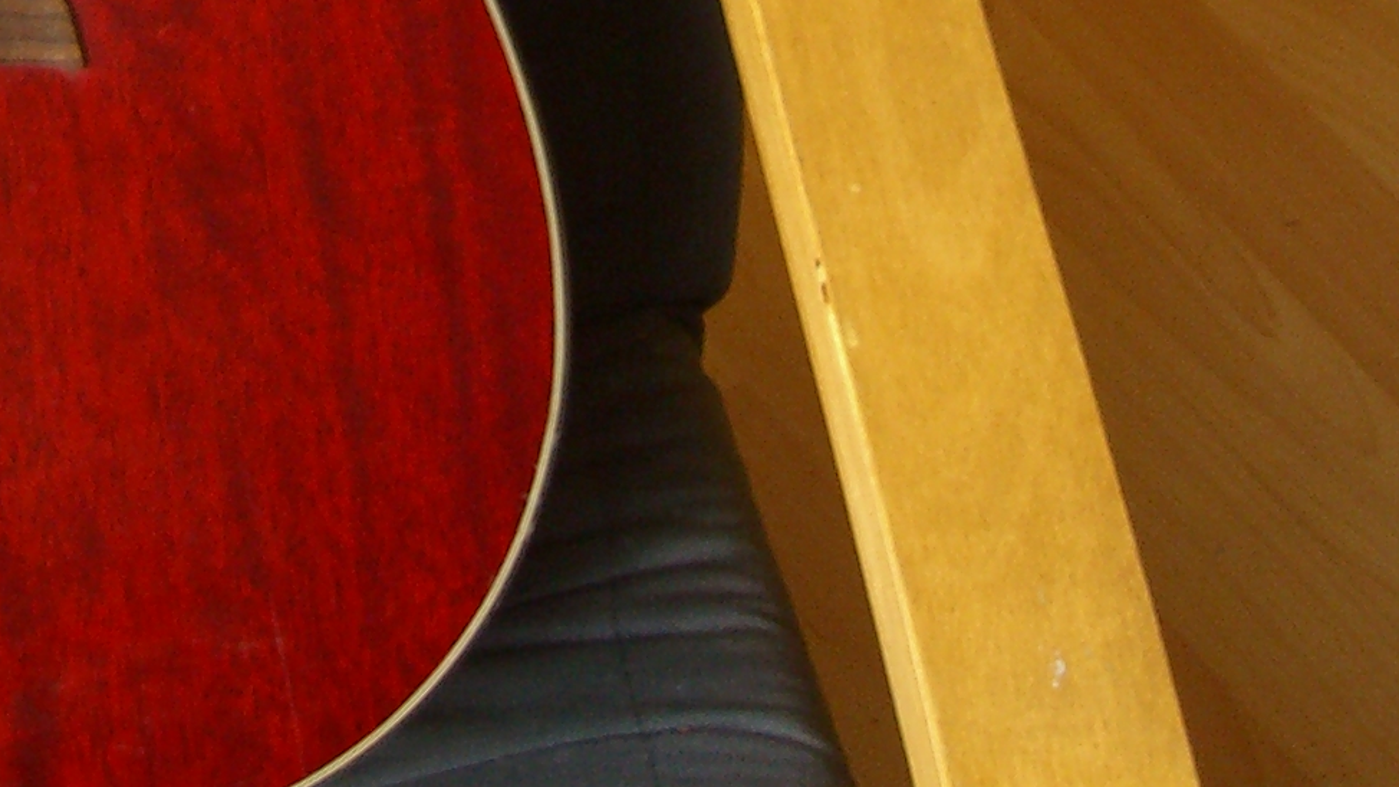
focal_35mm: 158
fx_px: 5861
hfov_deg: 13.3
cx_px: -220
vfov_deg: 7.2
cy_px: -1180
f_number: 3.1
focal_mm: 9.5
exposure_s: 1/13
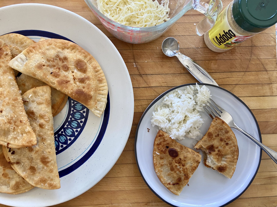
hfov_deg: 67.3
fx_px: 208
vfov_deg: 53.1
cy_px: 104
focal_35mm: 26
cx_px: 138
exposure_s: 1/60
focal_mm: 4.25
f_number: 1.8
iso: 80
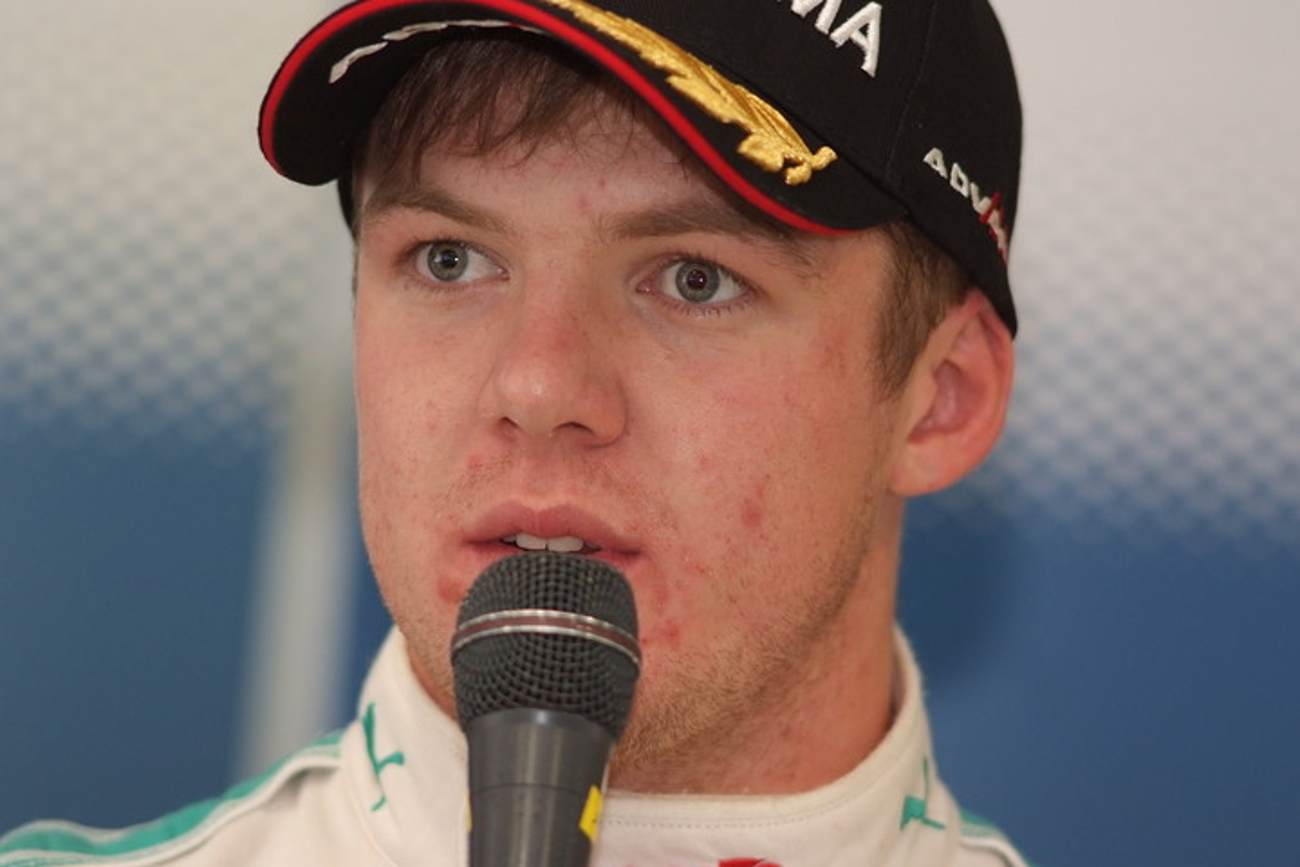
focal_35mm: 270
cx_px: 650
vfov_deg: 5.1
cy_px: 434
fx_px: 9749
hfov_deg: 7.6
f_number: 2.8
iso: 800
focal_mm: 180
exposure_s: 1/125
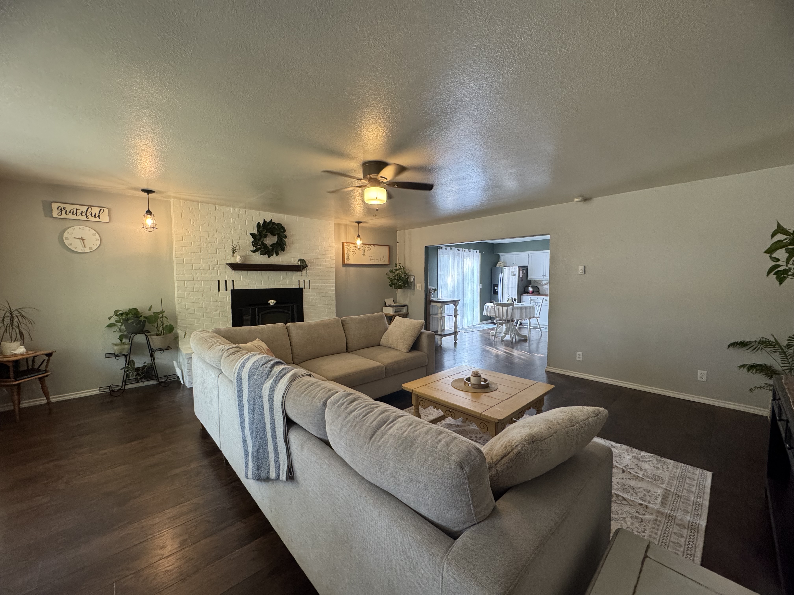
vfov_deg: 85.7
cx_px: 397
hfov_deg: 102.1
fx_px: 321
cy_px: 298
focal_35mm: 14
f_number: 2.2
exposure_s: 1/120
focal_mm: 2.22
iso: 320
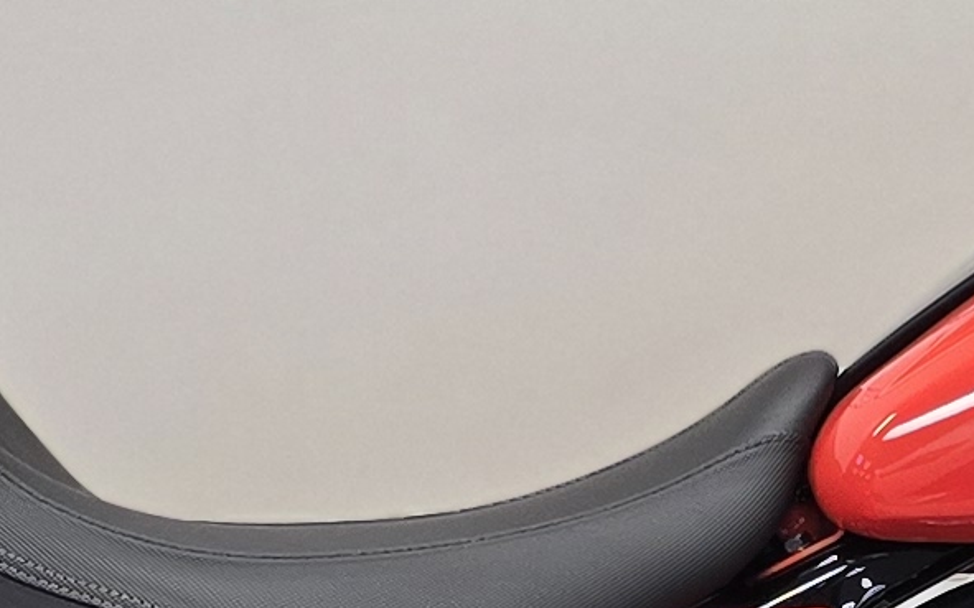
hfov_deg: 12.6
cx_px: 804
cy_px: 615
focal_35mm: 165
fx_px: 4379
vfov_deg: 7.9
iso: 400
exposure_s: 1/120
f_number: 1.7
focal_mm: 6.3
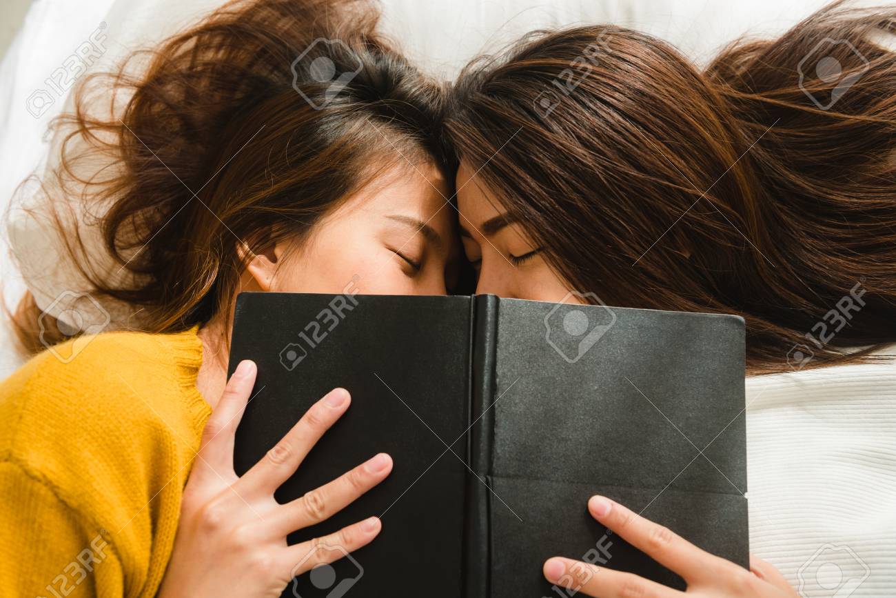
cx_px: 448
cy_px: 299
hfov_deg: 50.7
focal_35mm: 38
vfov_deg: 35.1
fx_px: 946
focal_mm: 38
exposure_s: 1/125
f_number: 5
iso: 320
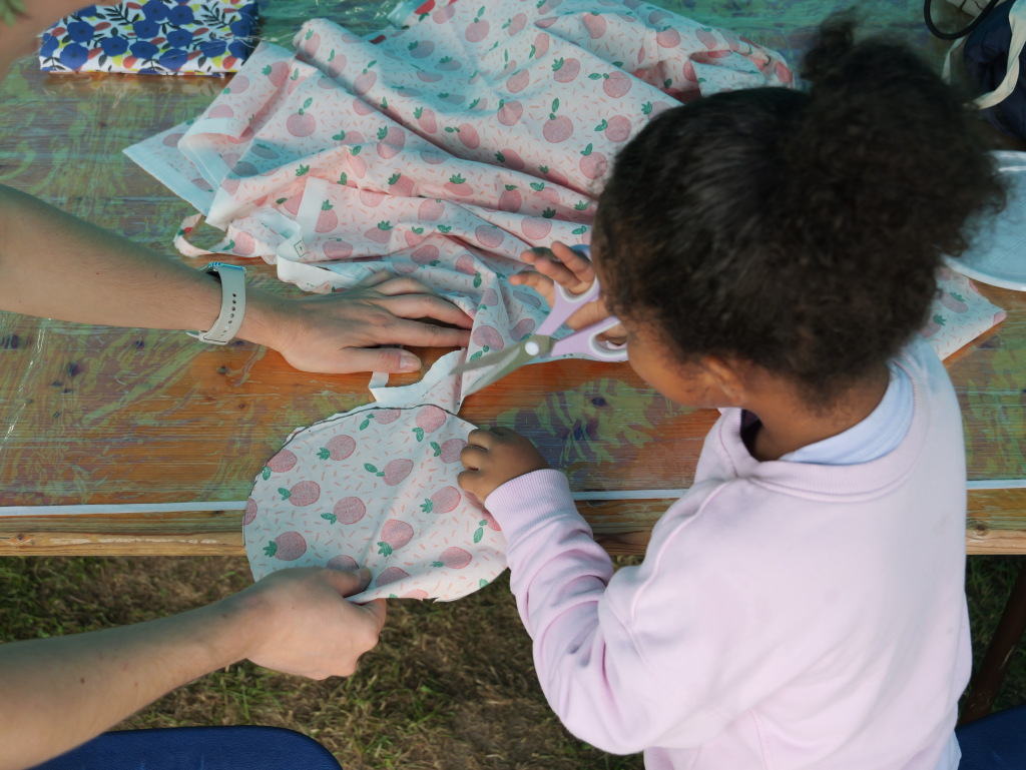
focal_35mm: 48
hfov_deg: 39.6
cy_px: 385
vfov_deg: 30.3
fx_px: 1423
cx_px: 513
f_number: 3.5
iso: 160
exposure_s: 1/60
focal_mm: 24
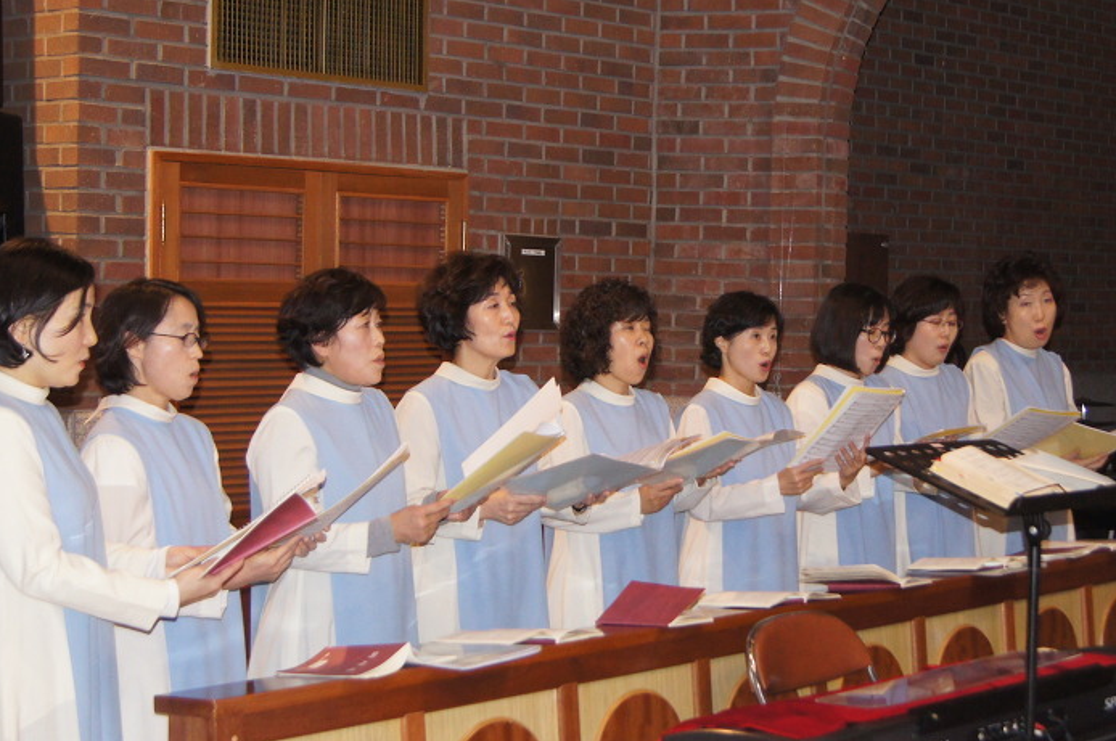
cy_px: 366
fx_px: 1920
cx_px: 706
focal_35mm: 62
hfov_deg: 32.2
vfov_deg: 21.9
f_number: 4.5
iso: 800
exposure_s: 1/60
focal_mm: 28
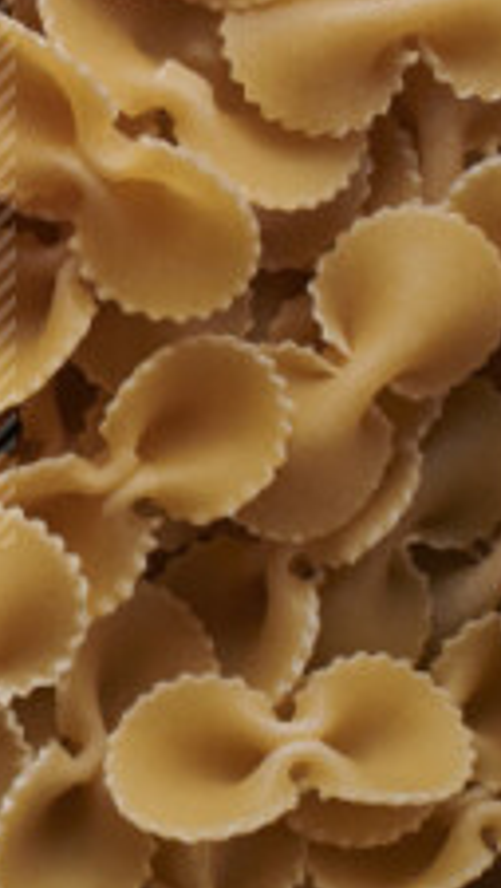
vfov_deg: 11.4
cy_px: -130
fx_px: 4381
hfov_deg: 6.1
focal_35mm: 186
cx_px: -970
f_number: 8
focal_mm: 50
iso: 160
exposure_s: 1/100
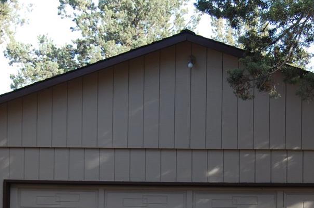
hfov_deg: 16.2
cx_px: 165
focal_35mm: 127
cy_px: 212
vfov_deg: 10.7
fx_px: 1107
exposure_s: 1/125
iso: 200
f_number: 5.6
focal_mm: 34
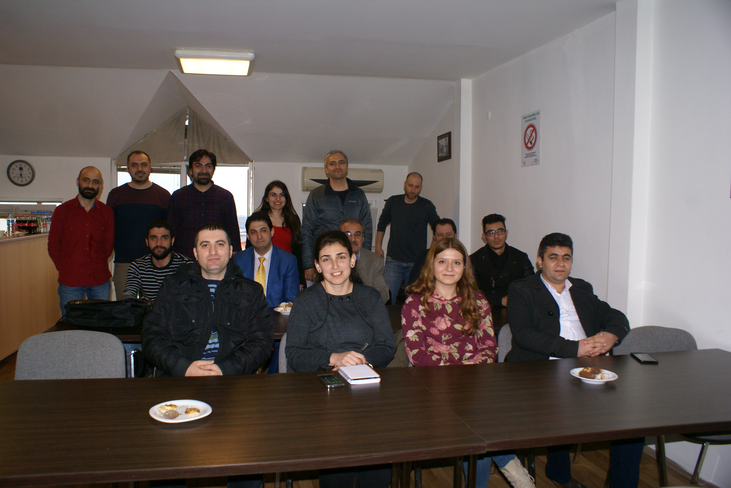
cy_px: 244
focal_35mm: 27
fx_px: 549
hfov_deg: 67.3
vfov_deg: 48.0
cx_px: 366
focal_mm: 18
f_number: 5.6
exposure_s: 1/60
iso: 400
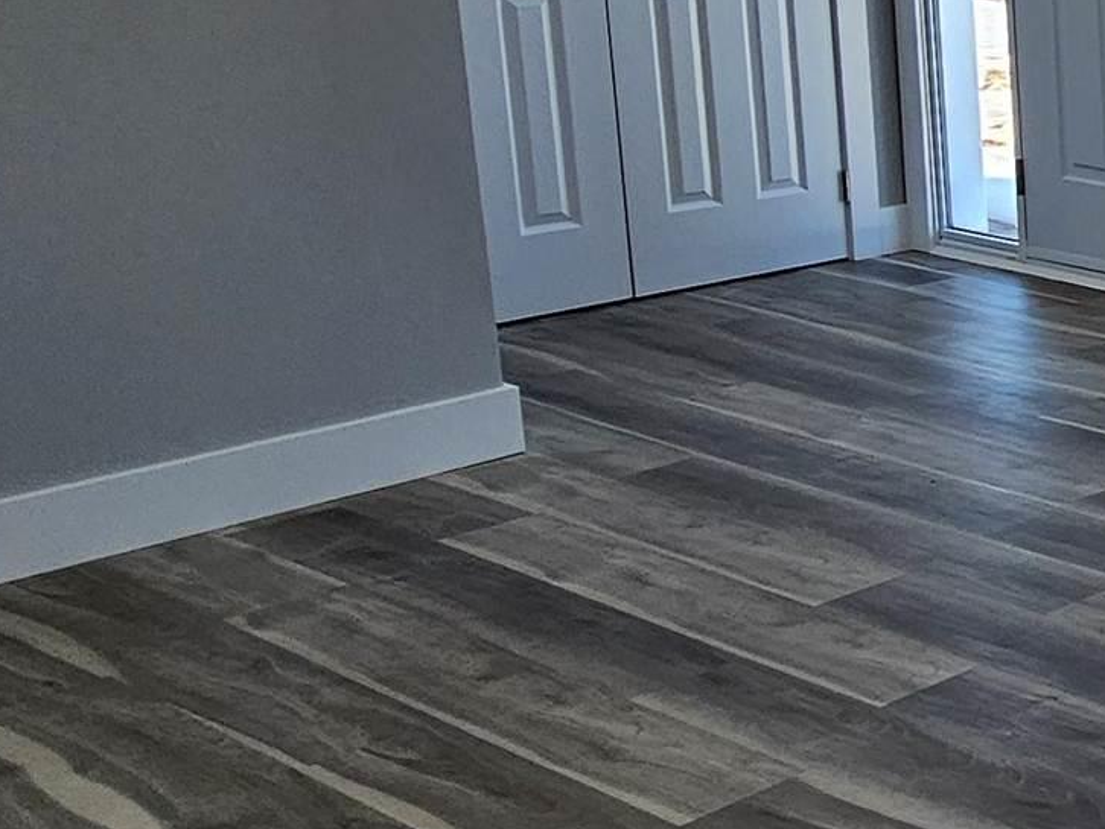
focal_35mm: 55
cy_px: 260
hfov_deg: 24.0
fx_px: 1756
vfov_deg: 26.4
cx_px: 1807
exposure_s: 1/211
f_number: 2.2
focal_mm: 2.2
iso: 80
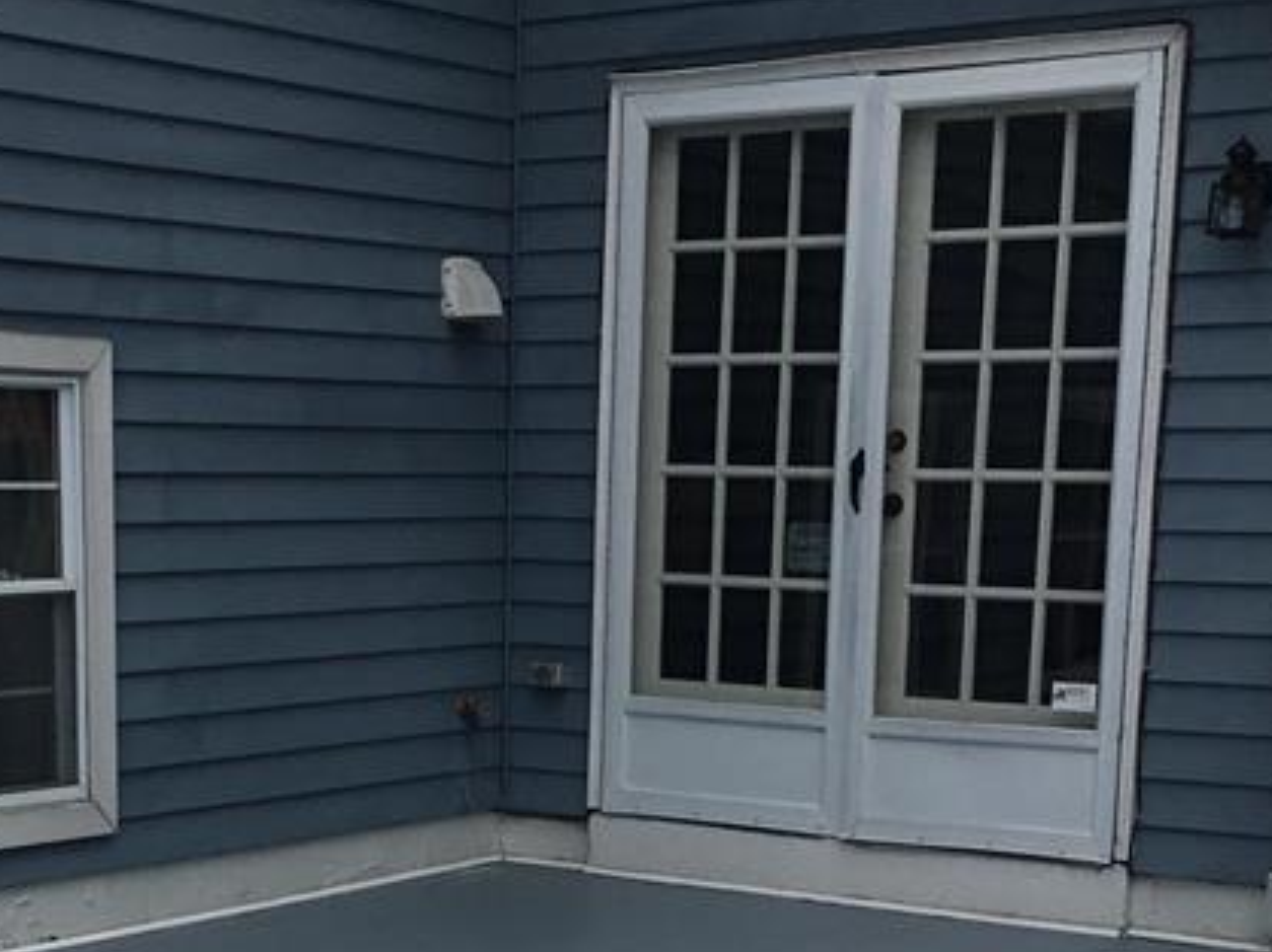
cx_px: 466
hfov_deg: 25.6
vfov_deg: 18.7
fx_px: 2791
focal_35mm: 76
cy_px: 1007
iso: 25
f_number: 2.4
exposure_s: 1/2203
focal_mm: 3.3
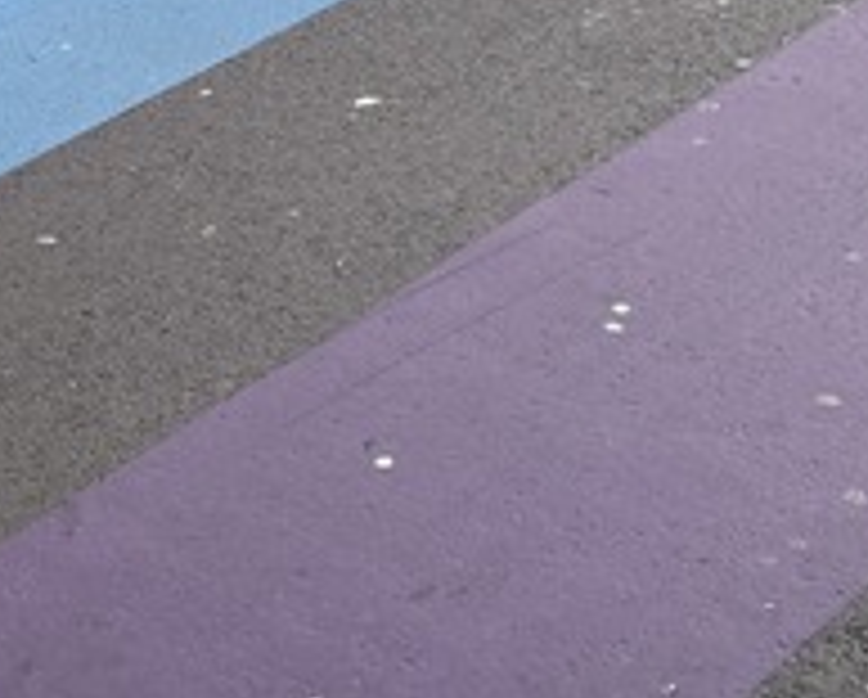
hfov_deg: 21.3
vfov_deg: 16.5
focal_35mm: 84
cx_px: -144
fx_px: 2161
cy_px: -374
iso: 64
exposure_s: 1/144
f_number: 1.5
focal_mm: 5.7
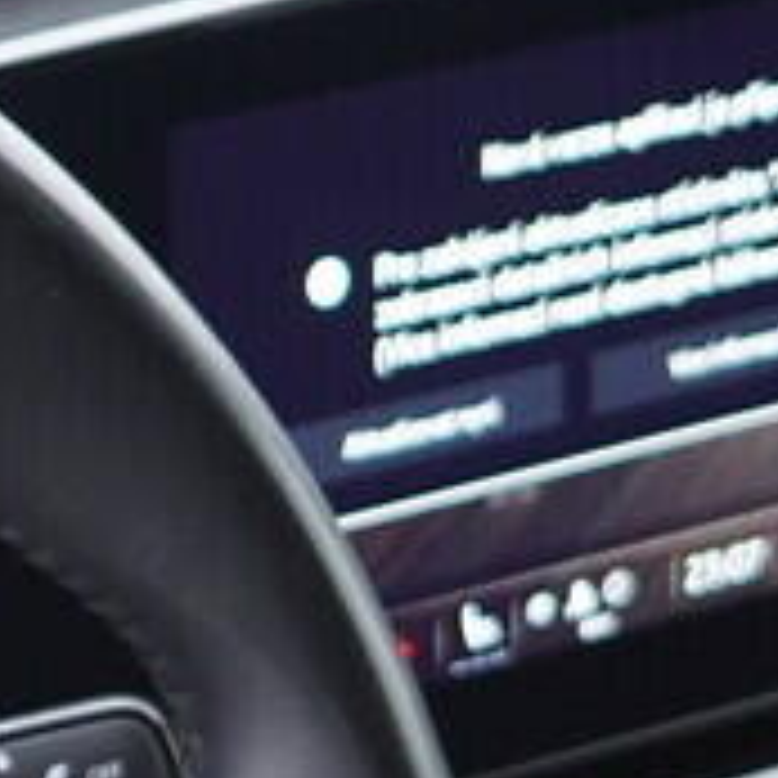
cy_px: 1664
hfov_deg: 6.8
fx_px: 6459
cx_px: -265
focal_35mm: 254
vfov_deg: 6.6
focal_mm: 24
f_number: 2.8
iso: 320
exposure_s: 1/40
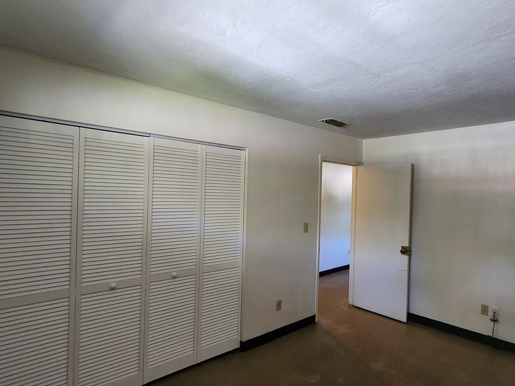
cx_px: 311
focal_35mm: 19
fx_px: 283
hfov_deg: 83.5
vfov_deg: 68.7
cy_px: 198
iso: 320
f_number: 2.2
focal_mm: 2.2
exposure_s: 1/30
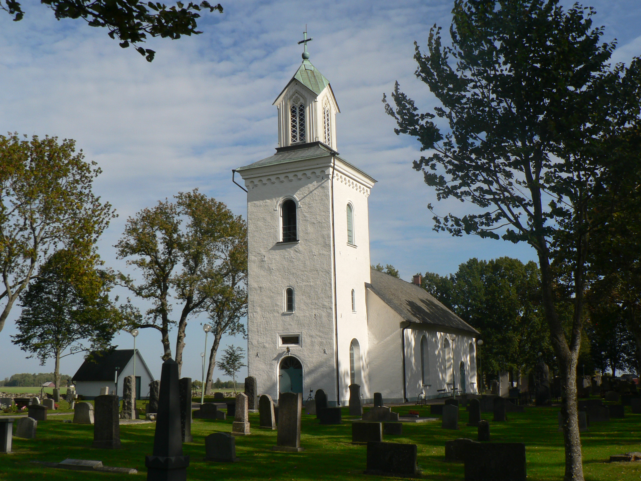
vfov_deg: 39.7
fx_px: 667
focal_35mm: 36
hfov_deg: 51.4
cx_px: 320
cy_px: 240
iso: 80
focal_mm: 6
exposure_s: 1/400
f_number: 5.6
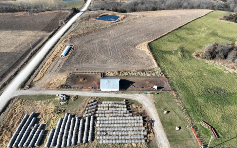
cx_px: 120
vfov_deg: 44.4
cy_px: 84
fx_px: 181
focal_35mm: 28
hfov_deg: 66.5
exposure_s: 1/60
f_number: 2.8
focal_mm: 12.29
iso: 100
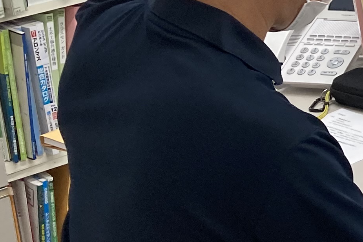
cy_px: -4
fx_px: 1280
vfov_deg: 10.7
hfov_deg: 13.5
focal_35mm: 127
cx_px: 750
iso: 64
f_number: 1.8
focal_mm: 3.99
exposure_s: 1/100
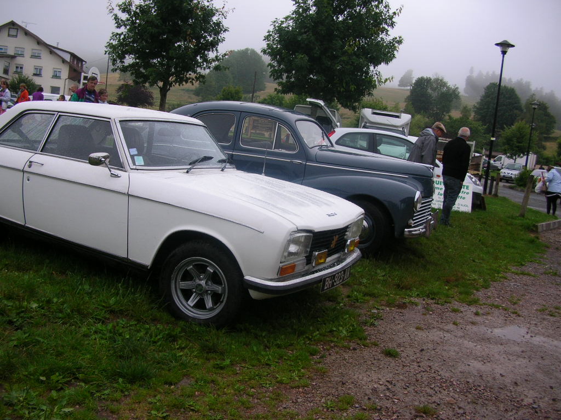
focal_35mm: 35
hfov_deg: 52.6
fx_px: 567
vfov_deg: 40.7
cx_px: 280
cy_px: 210
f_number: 2.8
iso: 50
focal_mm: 5.8
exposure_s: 1/132
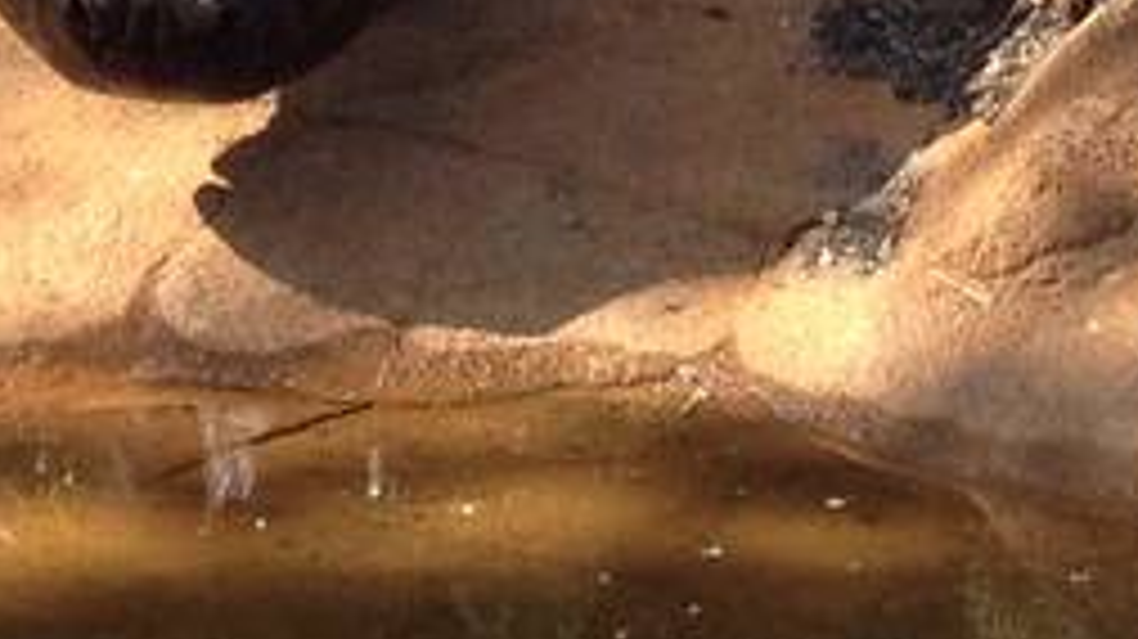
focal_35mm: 241
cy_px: -1233
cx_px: 702
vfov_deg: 4.8
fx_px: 7268
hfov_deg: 8.9
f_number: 2.4
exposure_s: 1/403
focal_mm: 4.28
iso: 50
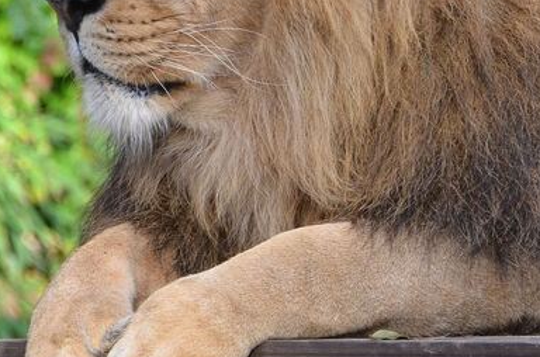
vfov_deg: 1.3
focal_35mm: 1030
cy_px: 51
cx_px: 655
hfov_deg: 2.0
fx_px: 15412
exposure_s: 1/160
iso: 200
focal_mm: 220
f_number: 5.3
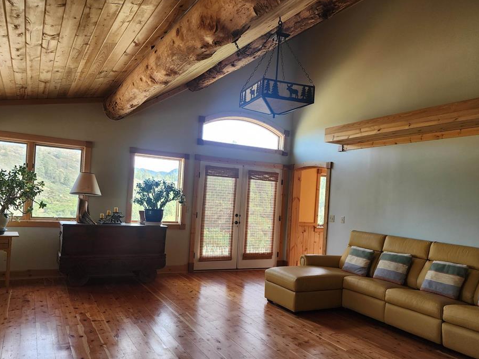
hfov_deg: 67.1
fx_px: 360
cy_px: 198
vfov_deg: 52.9
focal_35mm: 26
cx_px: 214
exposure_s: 1/180
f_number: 1.8
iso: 125
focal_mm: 6.4
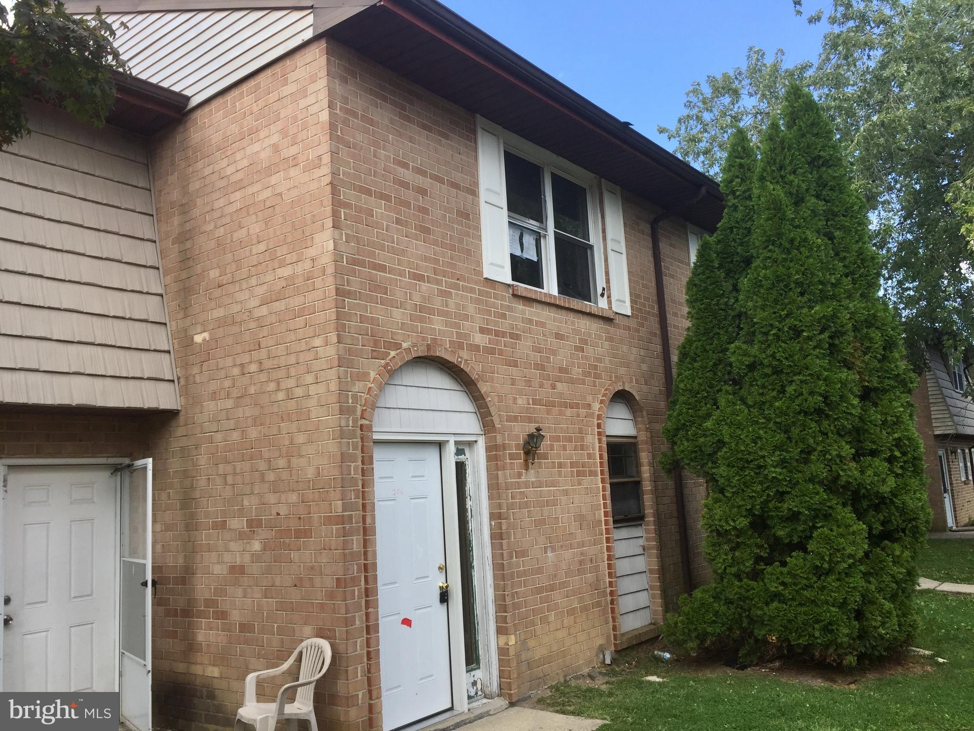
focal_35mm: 29
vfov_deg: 48.2
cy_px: 366
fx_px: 816
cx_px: 487
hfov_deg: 61.7
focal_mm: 4.15
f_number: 2.2
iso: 32
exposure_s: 1/542
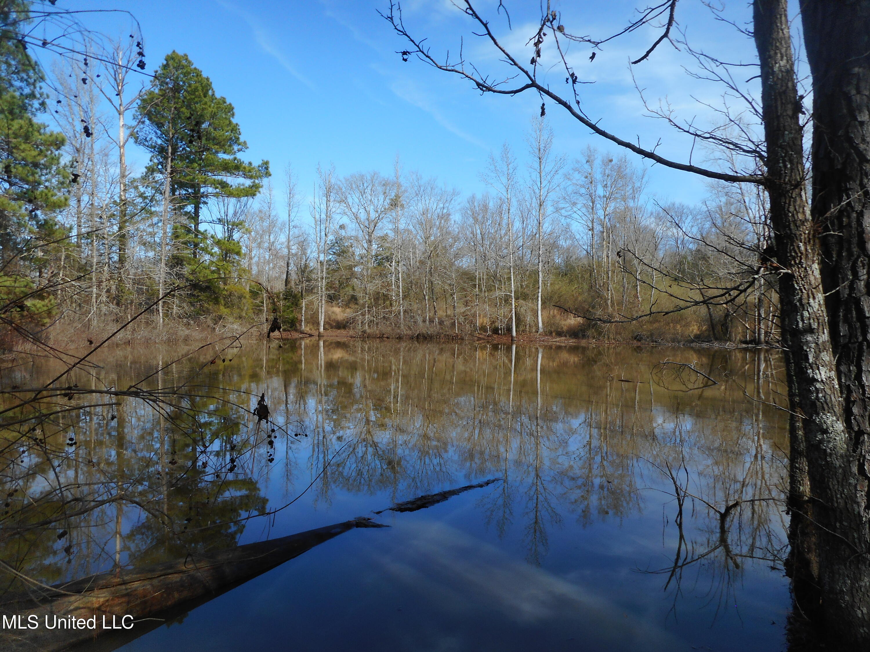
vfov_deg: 54.9
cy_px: 326
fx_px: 628
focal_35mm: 25
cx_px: 435
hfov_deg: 69.4
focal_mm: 4.5
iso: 80
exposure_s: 1/640
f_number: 3.7
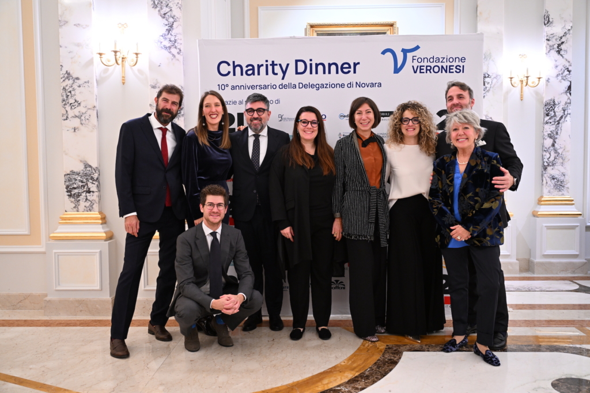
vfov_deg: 39.4
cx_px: 295
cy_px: 196
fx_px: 549
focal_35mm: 34
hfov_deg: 56.5
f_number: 4
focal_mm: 33.5
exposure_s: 1/80
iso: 1400
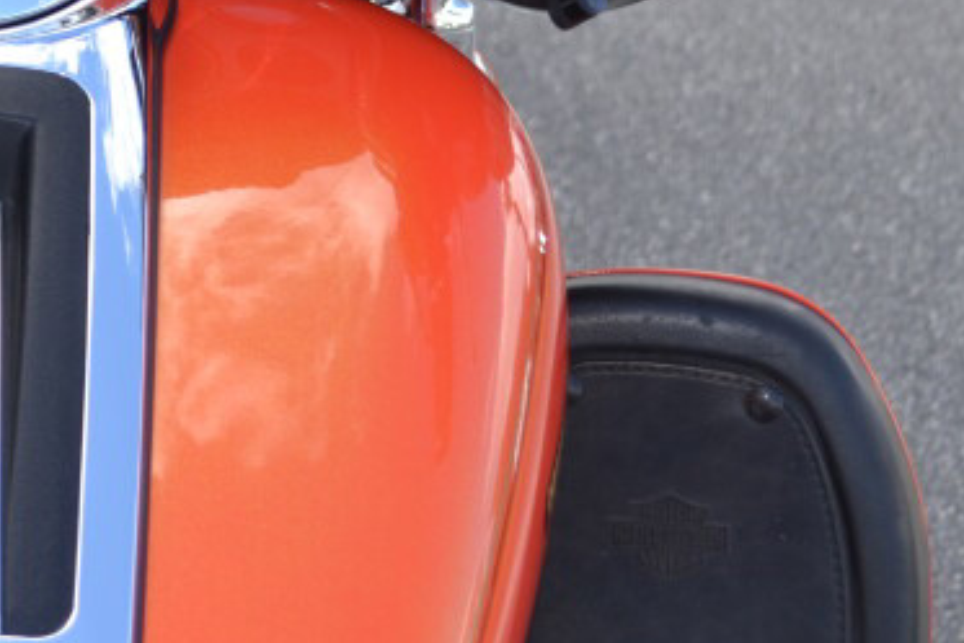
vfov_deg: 8.2
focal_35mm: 164
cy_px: -261
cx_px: -23
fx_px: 4393
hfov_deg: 12.4
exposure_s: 1/160
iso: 100
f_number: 5
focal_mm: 34
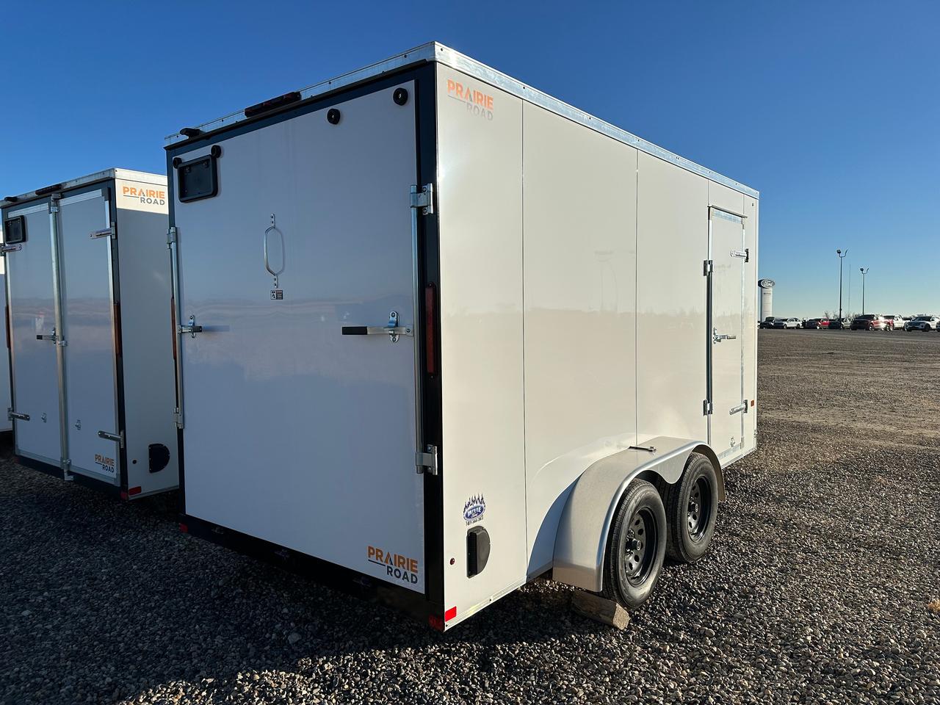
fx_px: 652
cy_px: 352
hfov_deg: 71.6
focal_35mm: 24
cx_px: 470
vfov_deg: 56.8
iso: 80
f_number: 1.78
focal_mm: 6.86
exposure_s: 1/8929
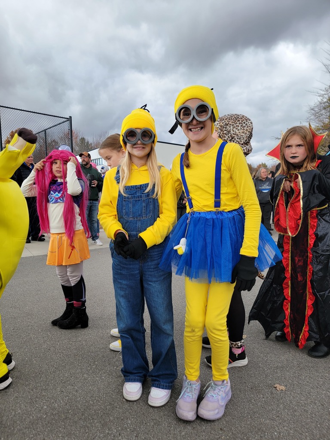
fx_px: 305
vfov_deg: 71.6
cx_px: 165
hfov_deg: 56.8
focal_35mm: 24
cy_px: 220
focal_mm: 6.7
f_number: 1.8
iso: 16
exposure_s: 1/137
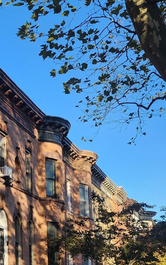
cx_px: -104
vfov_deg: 33.1
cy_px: 210
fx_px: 434
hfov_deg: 18.4
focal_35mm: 60
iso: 12
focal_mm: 6.4
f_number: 1.8
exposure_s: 1/353
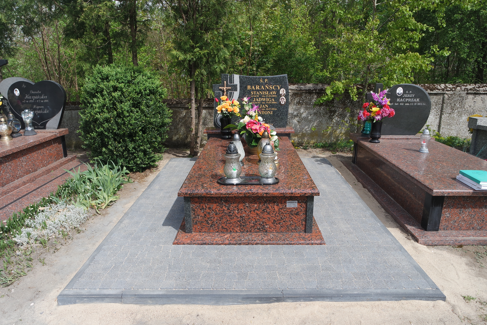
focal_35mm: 24
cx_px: 244
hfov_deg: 73.7
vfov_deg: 53.1
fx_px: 325
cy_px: 162
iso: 100
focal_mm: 16
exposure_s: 1/250
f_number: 6.3
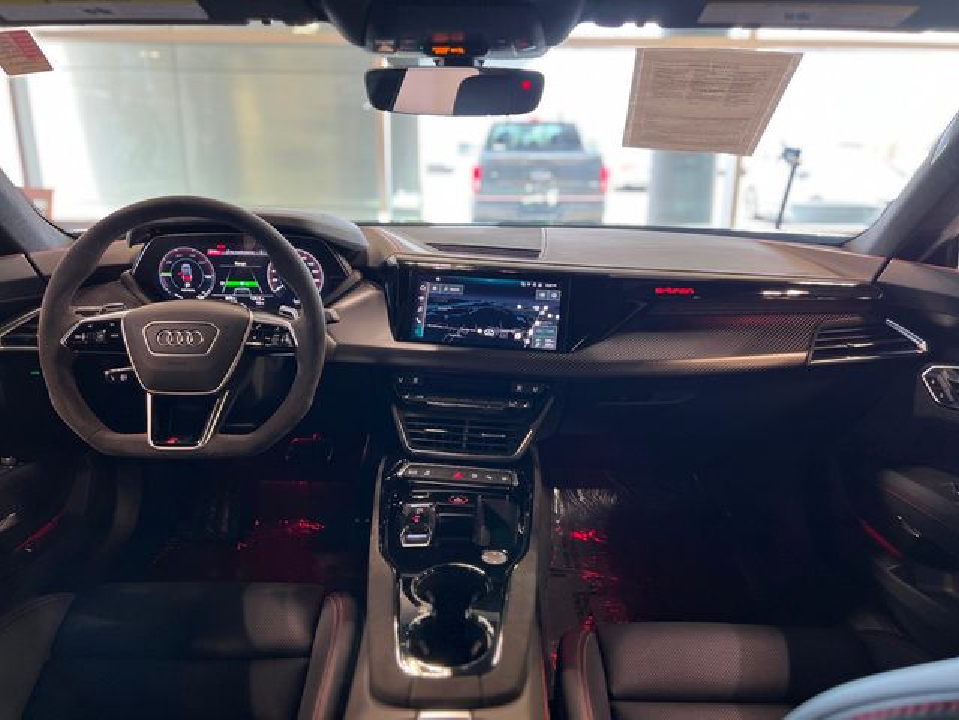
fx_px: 720
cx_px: 480
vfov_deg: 53.1
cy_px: 360
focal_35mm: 26
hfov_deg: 67.3
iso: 80
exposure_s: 1/60
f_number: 1.5
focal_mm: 5.7
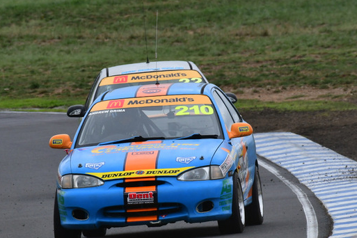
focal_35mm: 1171
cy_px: 95
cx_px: 130
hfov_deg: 1.8
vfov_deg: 1.2
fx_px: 11612
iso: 640
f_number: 13
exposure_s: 1/640
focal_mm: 500
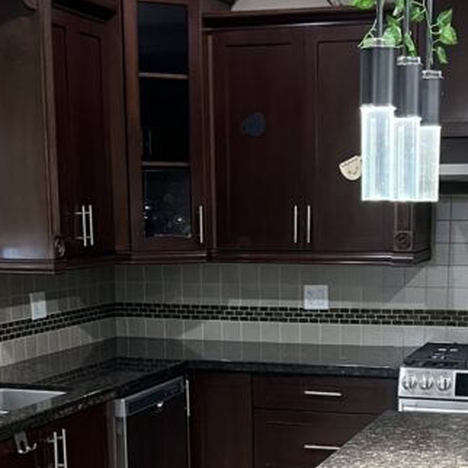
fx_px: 1117
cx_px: 289
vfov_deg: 23.0
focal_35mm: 73
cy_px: 429
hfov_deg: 23.6
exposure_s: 1/60
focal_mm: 5.7
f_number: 1.5
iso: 500
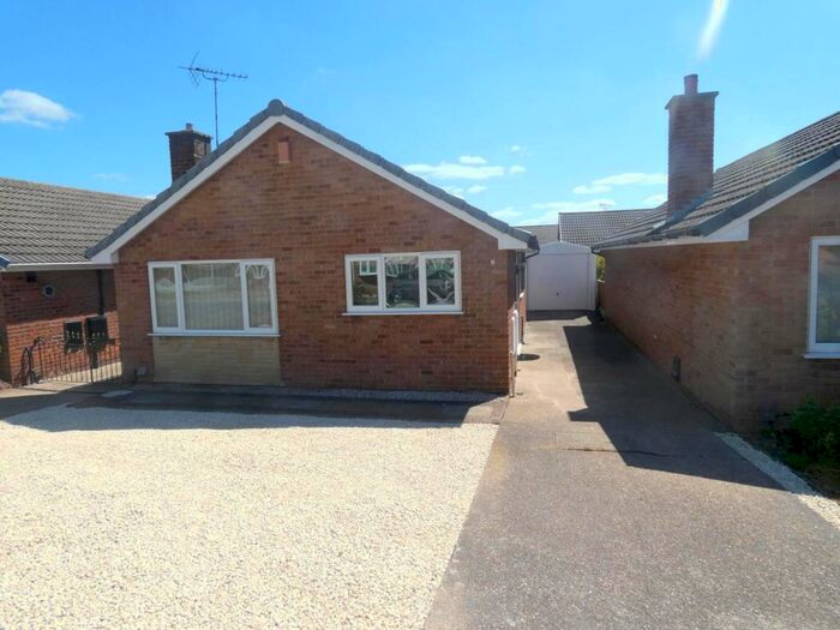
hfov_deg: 81.7
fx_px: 485
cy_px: 315
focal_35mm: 20
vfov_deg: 66.0
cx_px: 420
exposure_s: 1/1000
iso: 80
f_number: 4
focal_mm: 3.6
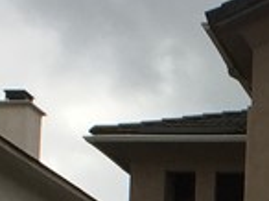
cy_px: 393
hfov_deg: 9.3
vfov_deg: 7.0
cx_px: 470
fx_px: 1583
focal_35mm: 204
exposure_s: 1/3968
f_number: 2.2
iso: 32
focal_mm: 4.15
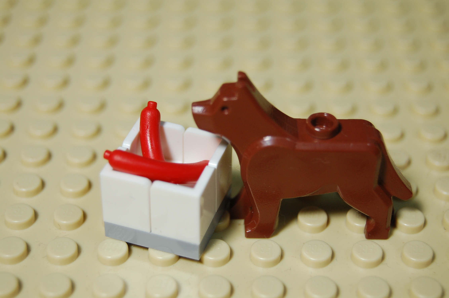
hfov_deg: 24.7
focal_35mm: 82
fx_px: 1027
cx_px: 224
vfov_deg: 16.5
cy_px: 149
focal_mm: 55
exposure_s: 1/50
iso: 400
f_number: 5.6
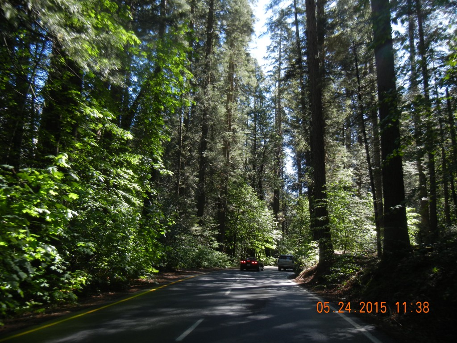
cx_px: 228
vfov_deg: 46.8
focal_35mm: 30
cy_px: 172
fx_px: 396
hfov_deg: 60.0
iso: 160
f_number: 3.5
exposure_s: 1/178
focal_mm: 5.4
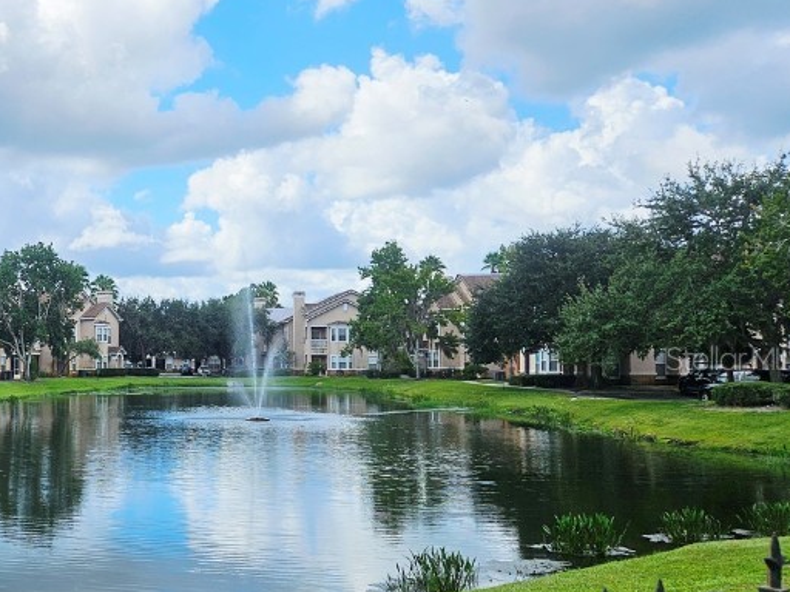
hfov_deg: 37.4
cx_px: 22
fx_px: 1050
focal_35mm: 46
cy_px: 358
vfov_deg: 31.4
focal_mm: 5.4
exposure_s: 1/2500
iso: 25
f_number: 1.8
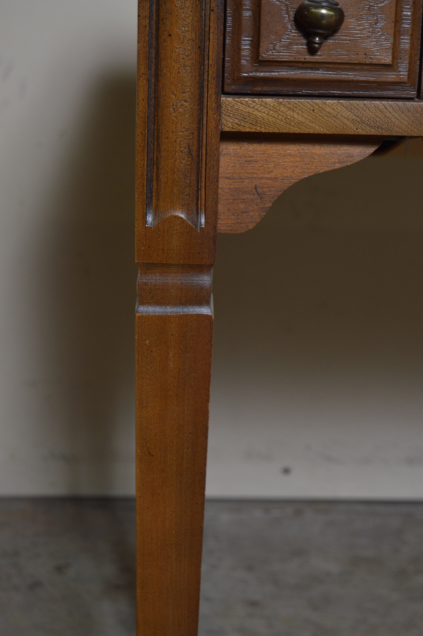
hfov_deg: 16.5
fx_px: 1457
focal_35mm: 82
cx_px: 212
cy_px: 318
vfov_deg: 24.6
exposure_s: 1/100
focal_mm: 55
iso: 400
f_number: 6.3
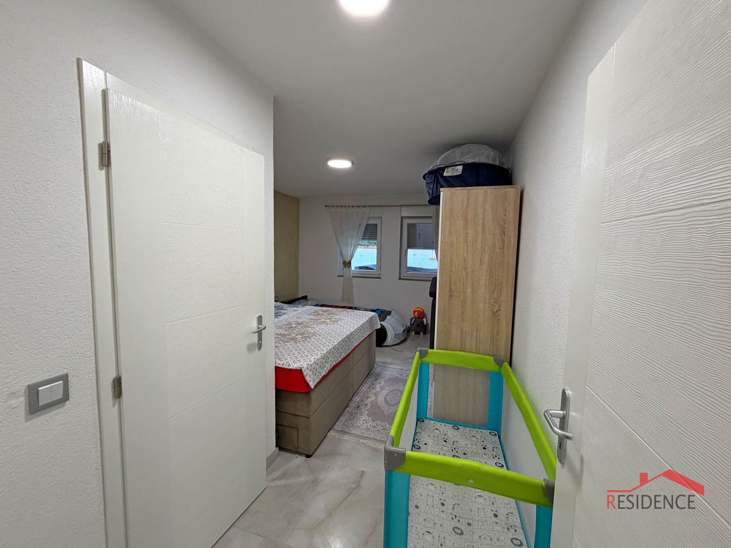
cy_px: 274
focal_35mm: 14
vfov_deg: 85.7
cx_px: 366
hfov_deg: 102.1
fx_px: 296
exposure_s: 1/100
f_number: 2.2
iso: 160
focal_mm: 2.22
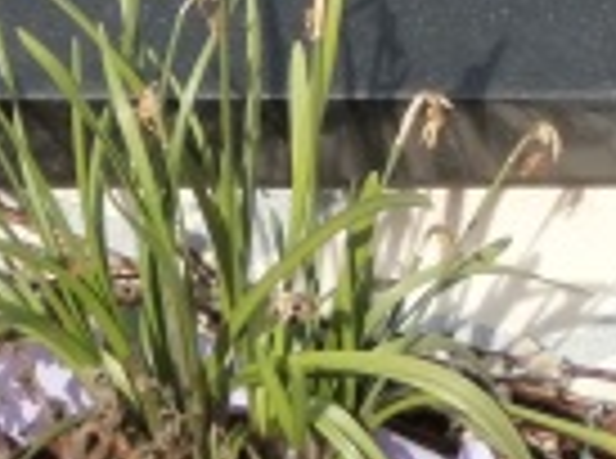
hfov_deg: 7.4
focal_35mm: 267
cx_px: 211
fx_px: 4739
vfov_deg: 5.4
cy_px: -508
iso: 100
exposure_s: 1/500
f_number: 4.5
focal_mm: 10.11
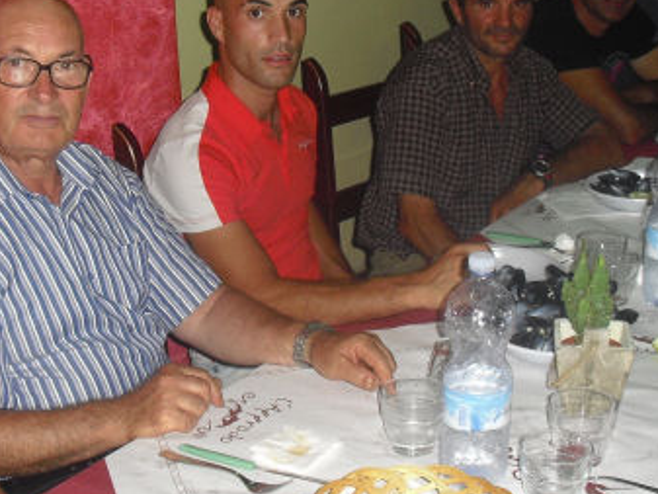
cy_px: 185
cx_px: 244
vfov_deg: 23.2
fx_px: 1198
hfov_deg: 30.6
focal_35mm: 63
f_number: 3.1
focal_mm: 6.3
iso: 200
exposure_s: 1/60
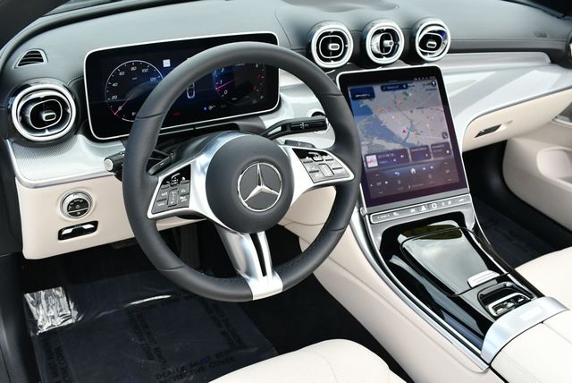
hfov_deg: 53.1
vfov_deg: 36.9
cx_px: 286
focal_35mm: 36
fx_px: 573
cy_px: 192
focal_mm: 18
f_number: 5.6
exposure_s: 1/250
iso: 320
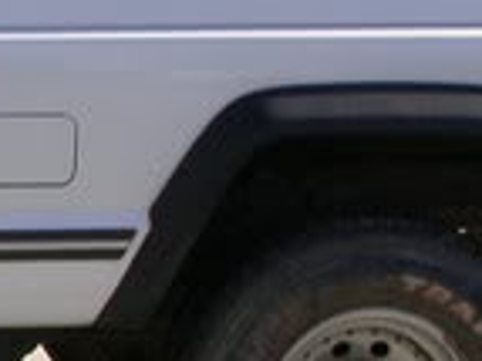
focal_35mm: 213
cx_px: -421
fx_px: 2963
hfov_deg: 8.9
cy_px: 273
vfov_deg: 7.0
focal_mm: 7.85
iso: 100
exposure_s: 1/277
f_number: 6
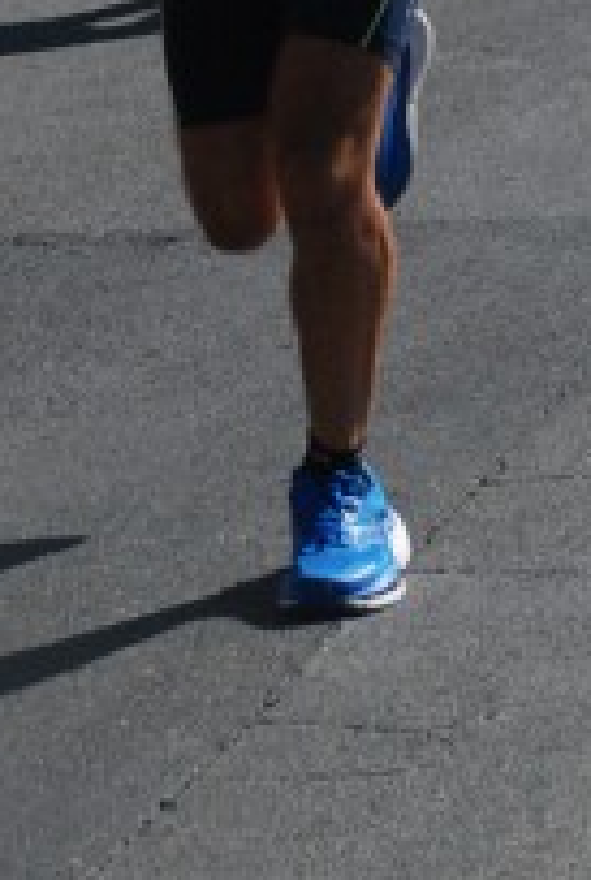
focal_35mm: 273
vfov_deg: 7.5
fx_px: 6688
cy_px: -86
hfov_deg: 5.1
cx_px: 63
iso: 1000
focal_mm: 62
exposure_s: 1/2000
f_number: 8
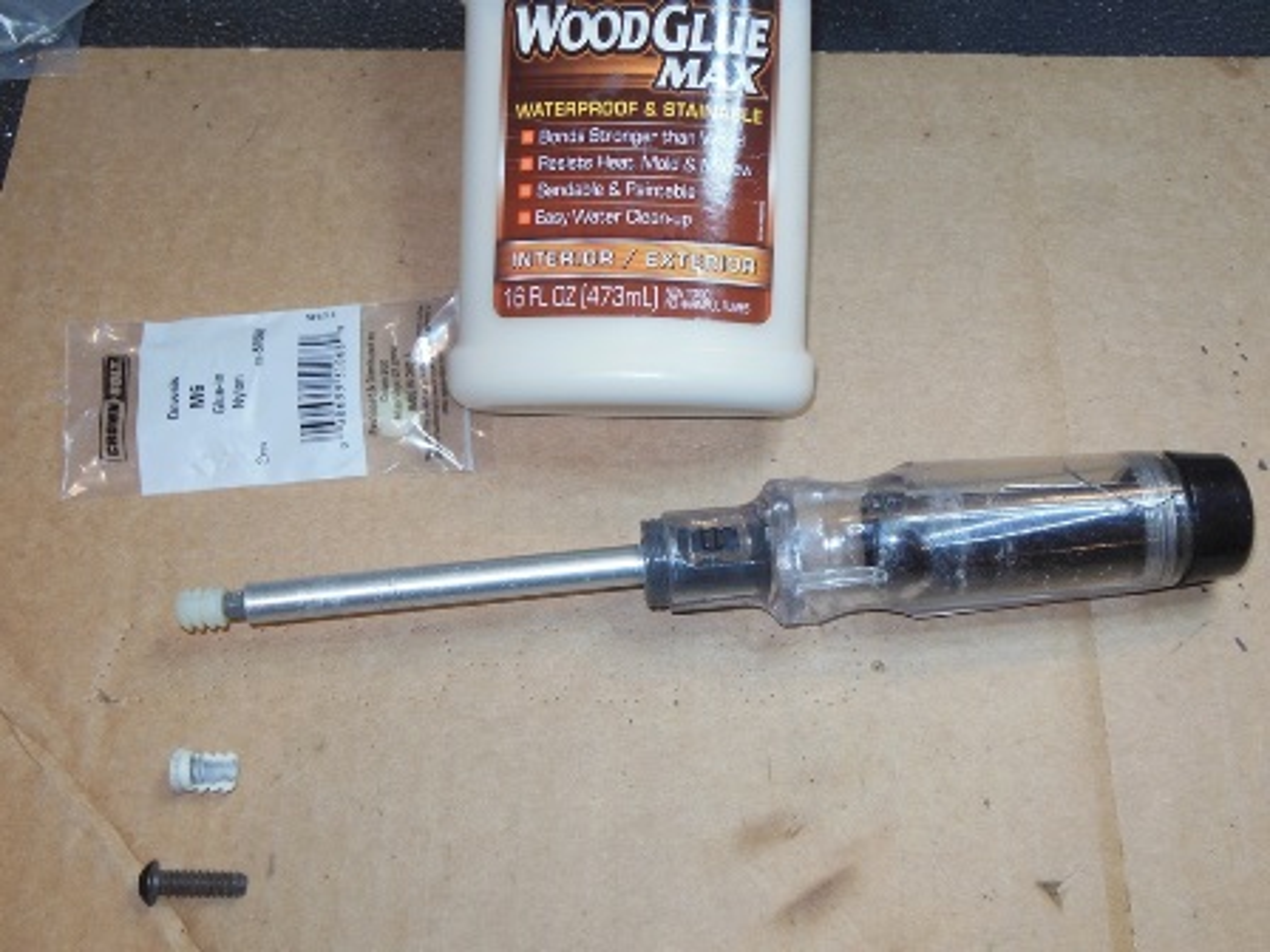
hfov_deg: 49.0
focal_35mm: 38
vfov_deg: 37.7
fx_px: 1394
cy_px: 476
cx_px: 635
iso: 125
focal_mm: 6.8
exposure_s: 1/30
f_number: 3.6
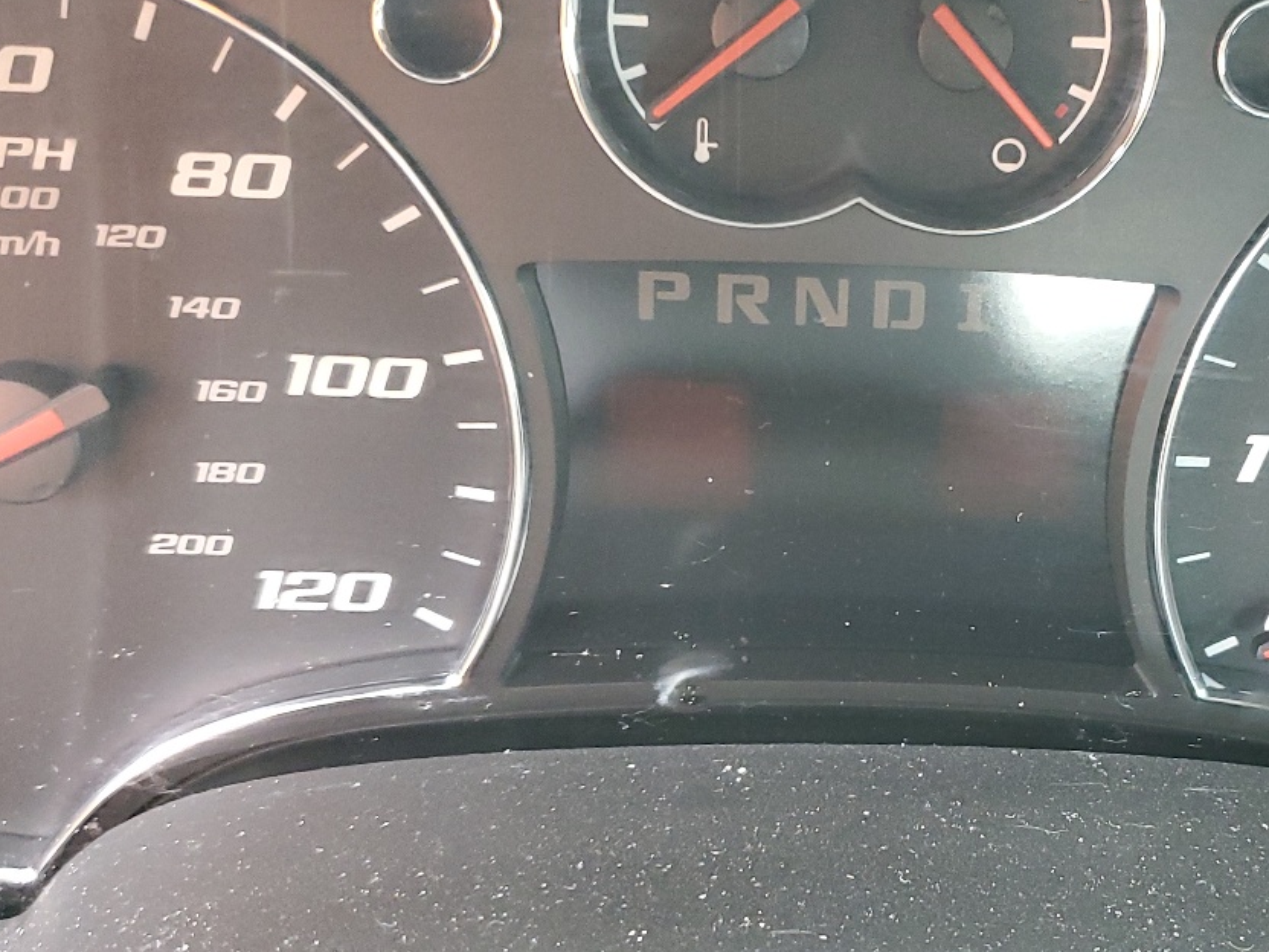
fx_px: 1833
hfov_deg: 37.4
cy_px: 534
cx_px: 927
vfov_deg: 29.1
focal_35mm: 50
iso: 267
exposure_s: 1/60.2
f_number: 1.5
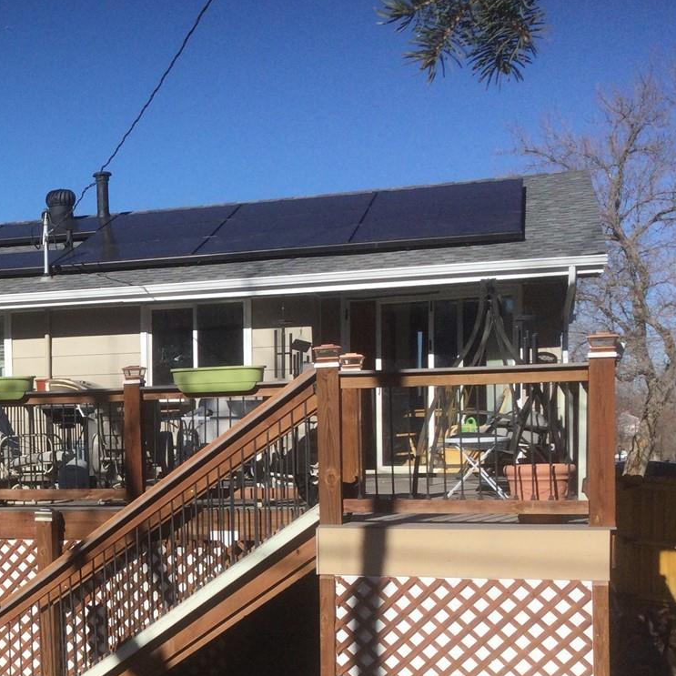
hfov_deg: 27.1
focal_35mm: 59
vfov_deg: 28.8
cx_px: -35
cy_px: 483
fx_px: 1304
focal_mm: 3.3
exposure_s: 1/2146
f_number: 2.4
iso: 25
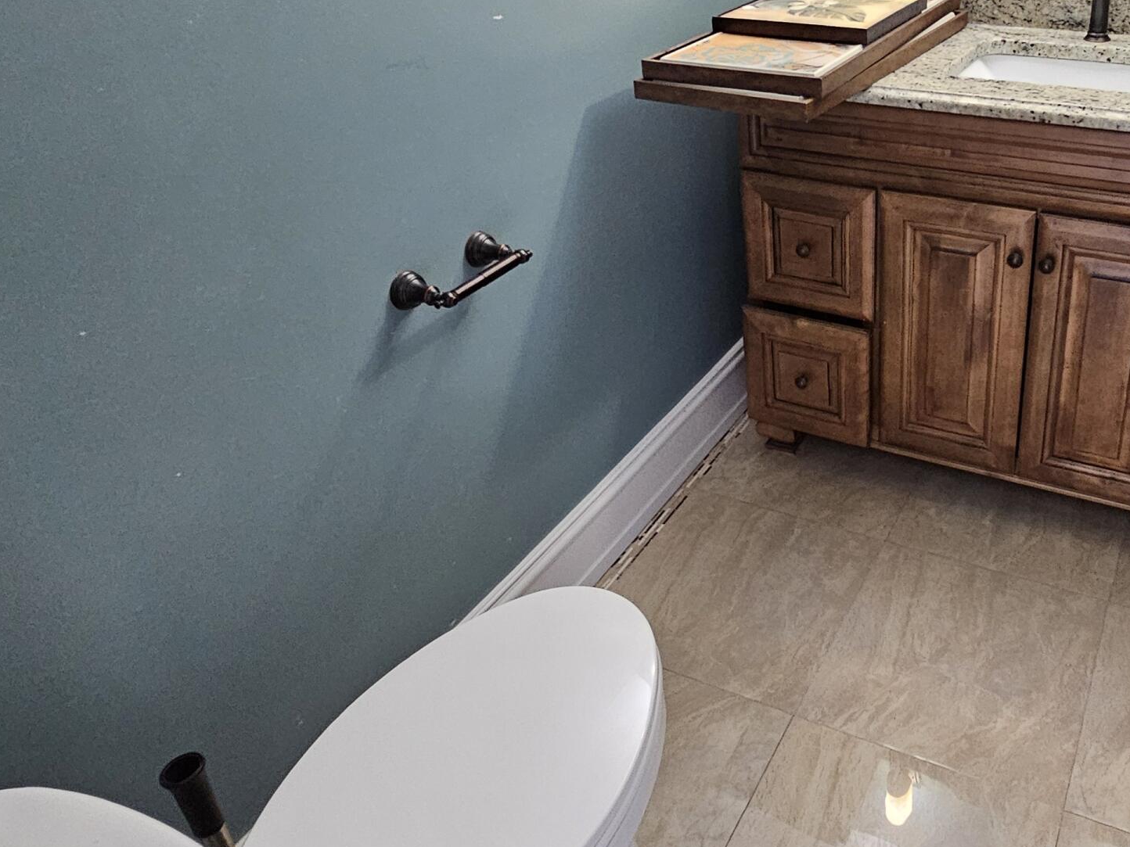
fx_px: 881
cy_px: 273
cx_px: 844
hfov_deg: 61.7
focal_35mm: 27
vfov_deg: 50.3
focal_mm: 2.2
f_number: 2.2
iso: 500
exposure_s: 1/30
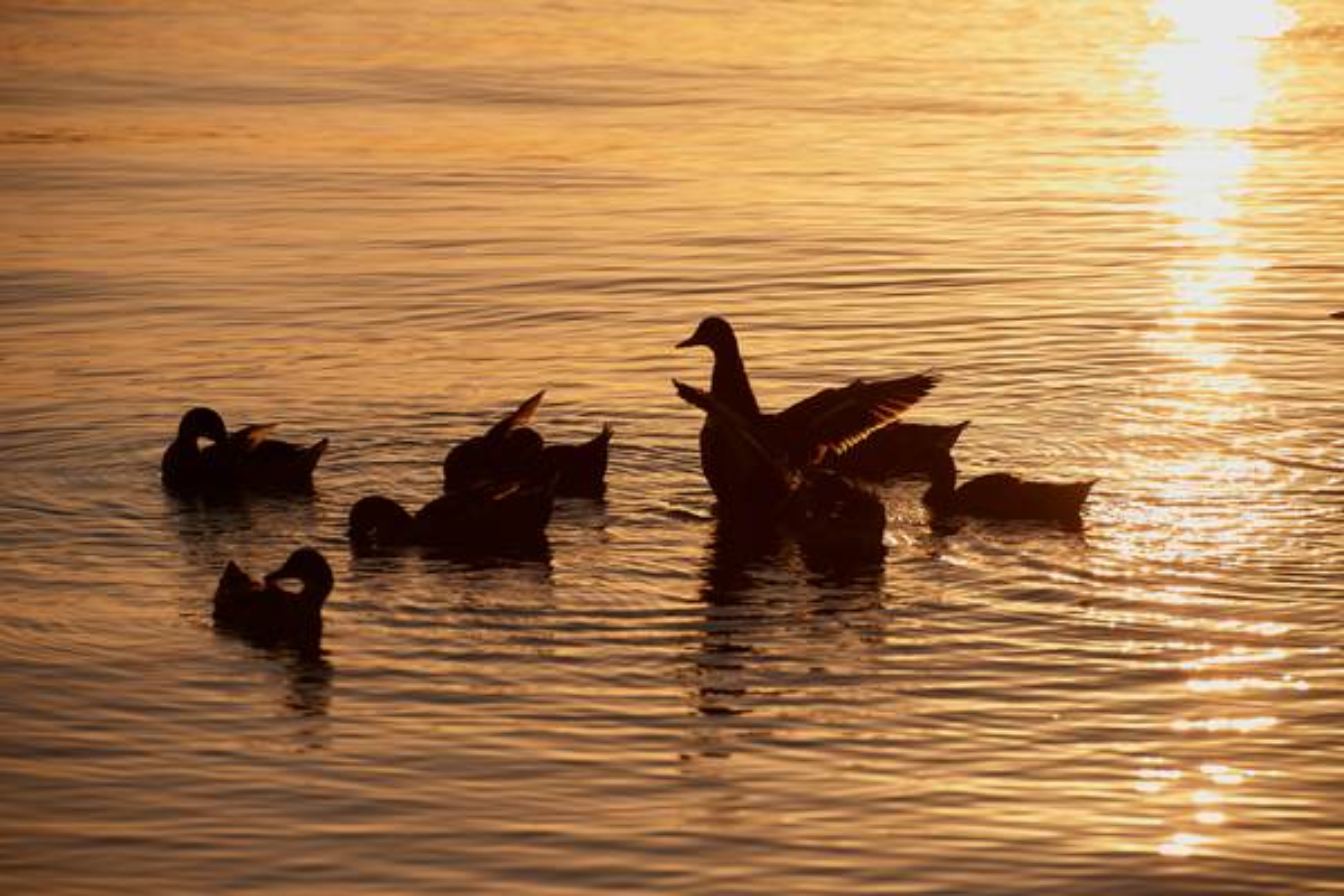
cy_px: 448
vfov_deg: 6.9
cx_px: 672
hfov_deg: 10.3
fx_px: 7466
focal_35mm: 200
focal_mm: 200
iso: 400
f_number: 6.3
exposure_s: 1/2000
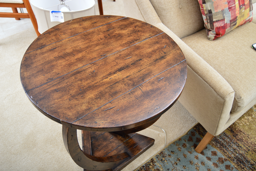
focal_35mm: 33
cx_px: 128
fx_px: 234
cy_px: 86
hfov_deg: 57.3
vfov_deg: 39.9
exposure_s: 1/200
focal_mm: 22
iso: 200
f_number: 3.5
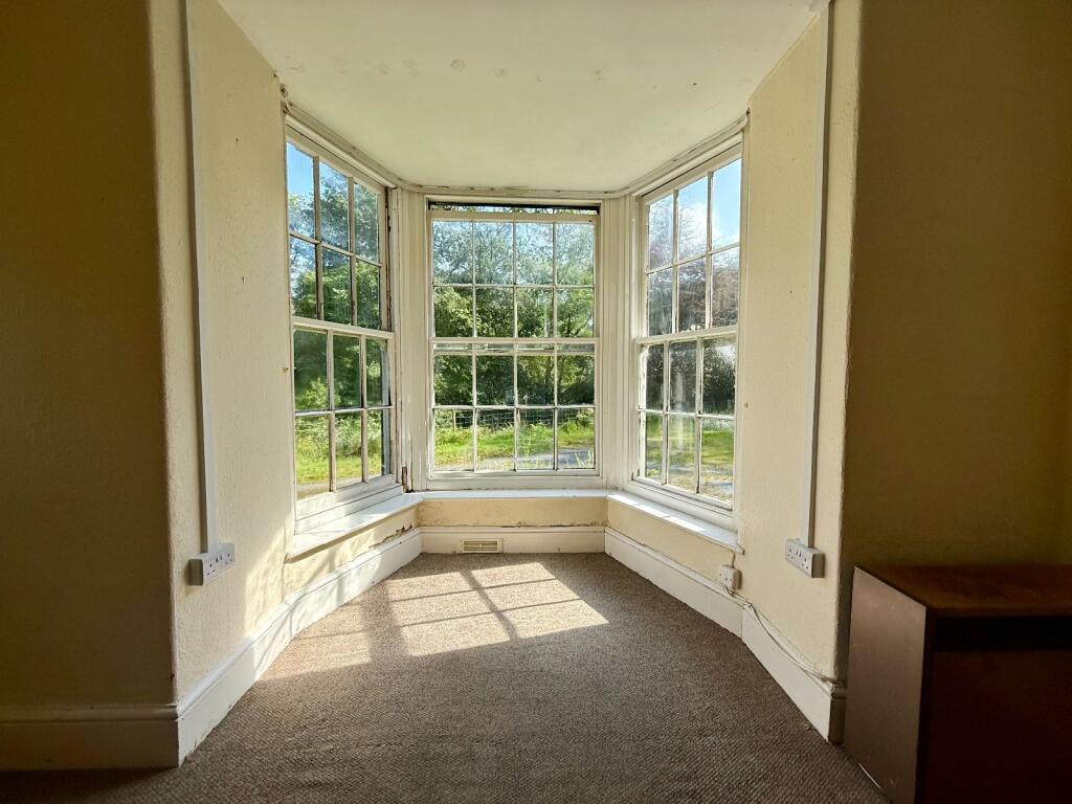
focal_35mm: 14
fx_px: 434
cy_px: 402
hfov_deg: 102.1
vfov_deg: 85.7
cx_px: 536
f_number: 2.2
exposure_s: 1/760
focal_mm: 2.22
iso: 64
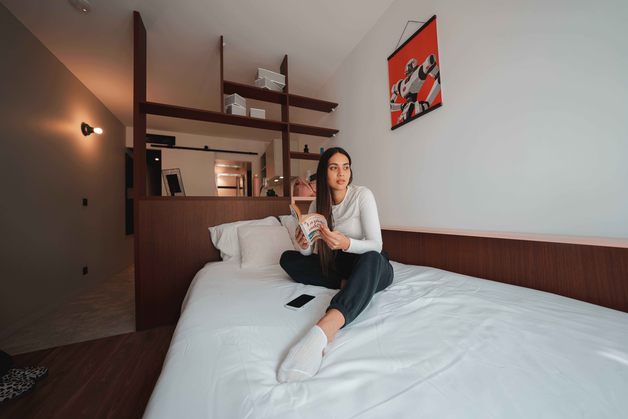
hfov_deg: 112.6
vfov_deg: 90.0
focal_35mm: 12
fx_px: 209
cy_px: 210
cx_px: 314
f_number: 2.8
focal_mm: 12
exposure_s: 1/160
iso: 160
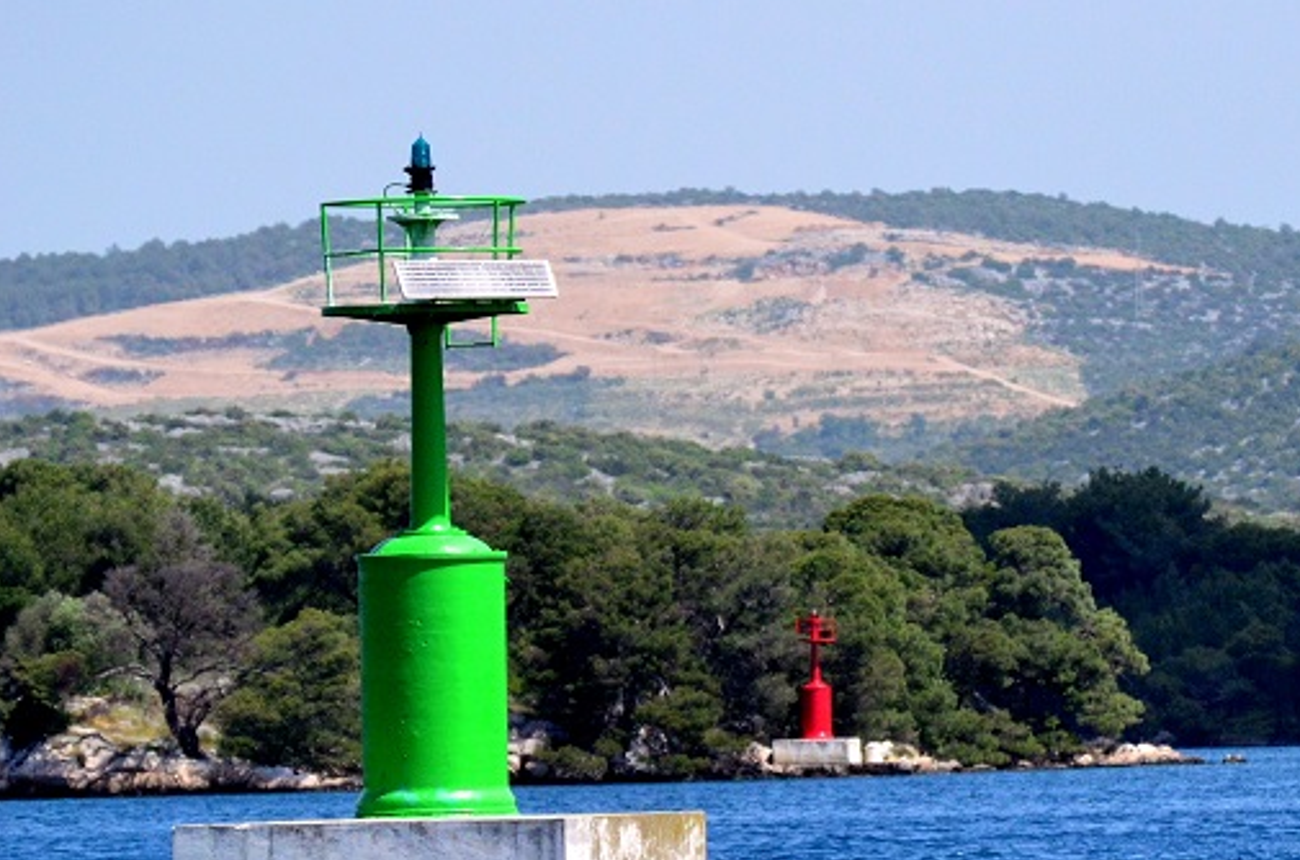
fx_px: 19235
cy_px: 624
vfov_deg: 2.6
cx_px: 1263
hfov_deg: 3.9
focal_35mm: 534
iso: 1400
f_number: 5
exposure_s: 1/8000
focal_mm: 180
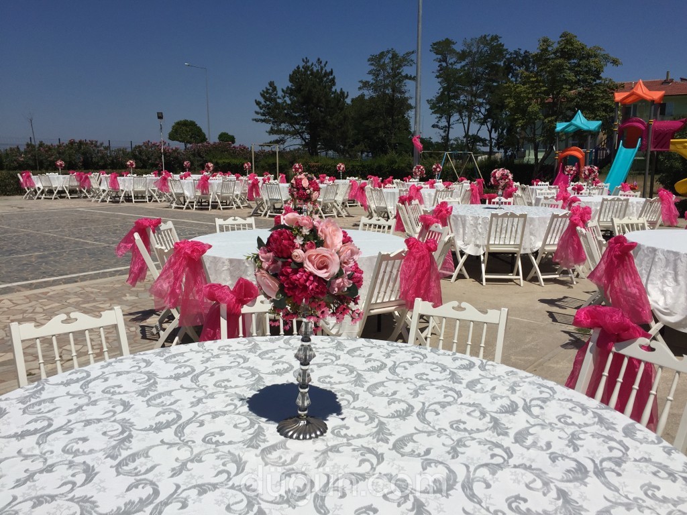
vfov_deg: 48.2
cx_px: 344
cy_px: 258
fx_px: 576
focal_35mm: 29
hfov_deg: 61.7
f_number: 2.2
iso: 32
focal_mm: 4.15
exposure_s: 1/7937
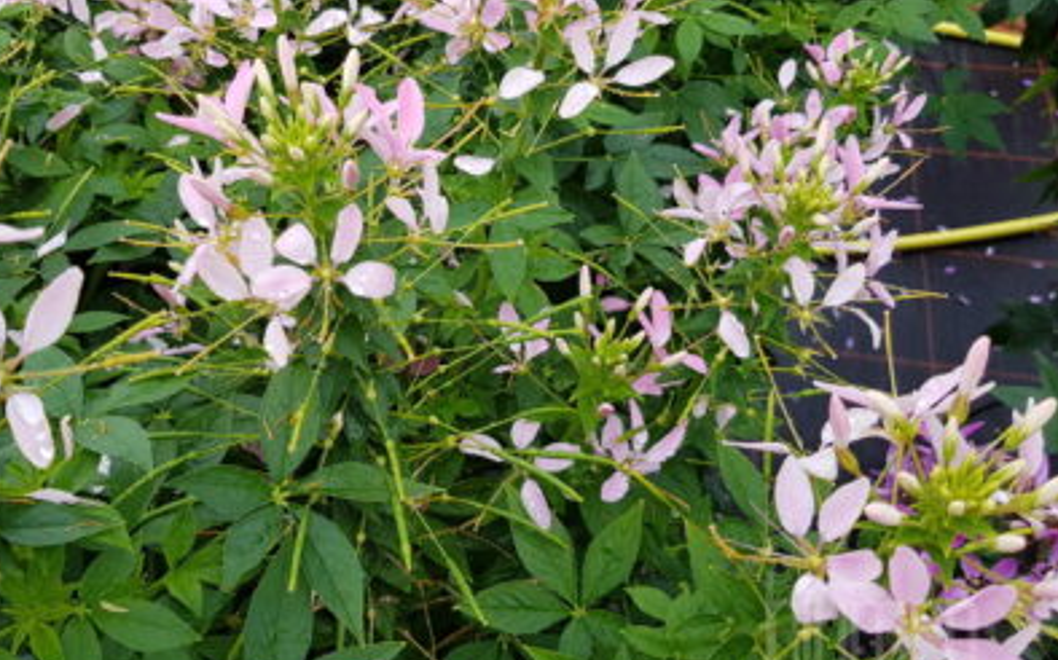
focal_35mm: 35
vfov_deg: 36.3
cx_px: 456
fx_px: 1009
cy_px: 321
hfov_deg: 55.1
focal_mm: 4.2
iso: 40
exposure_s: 1/359
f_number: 1.7
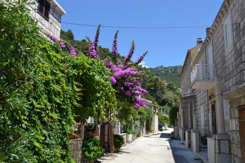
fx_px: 204
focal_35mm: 30
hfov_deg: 61.9
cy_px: 82
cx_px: 122
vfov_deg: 43.6
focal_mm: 20
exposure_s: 1/200
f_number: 7.1
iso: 100
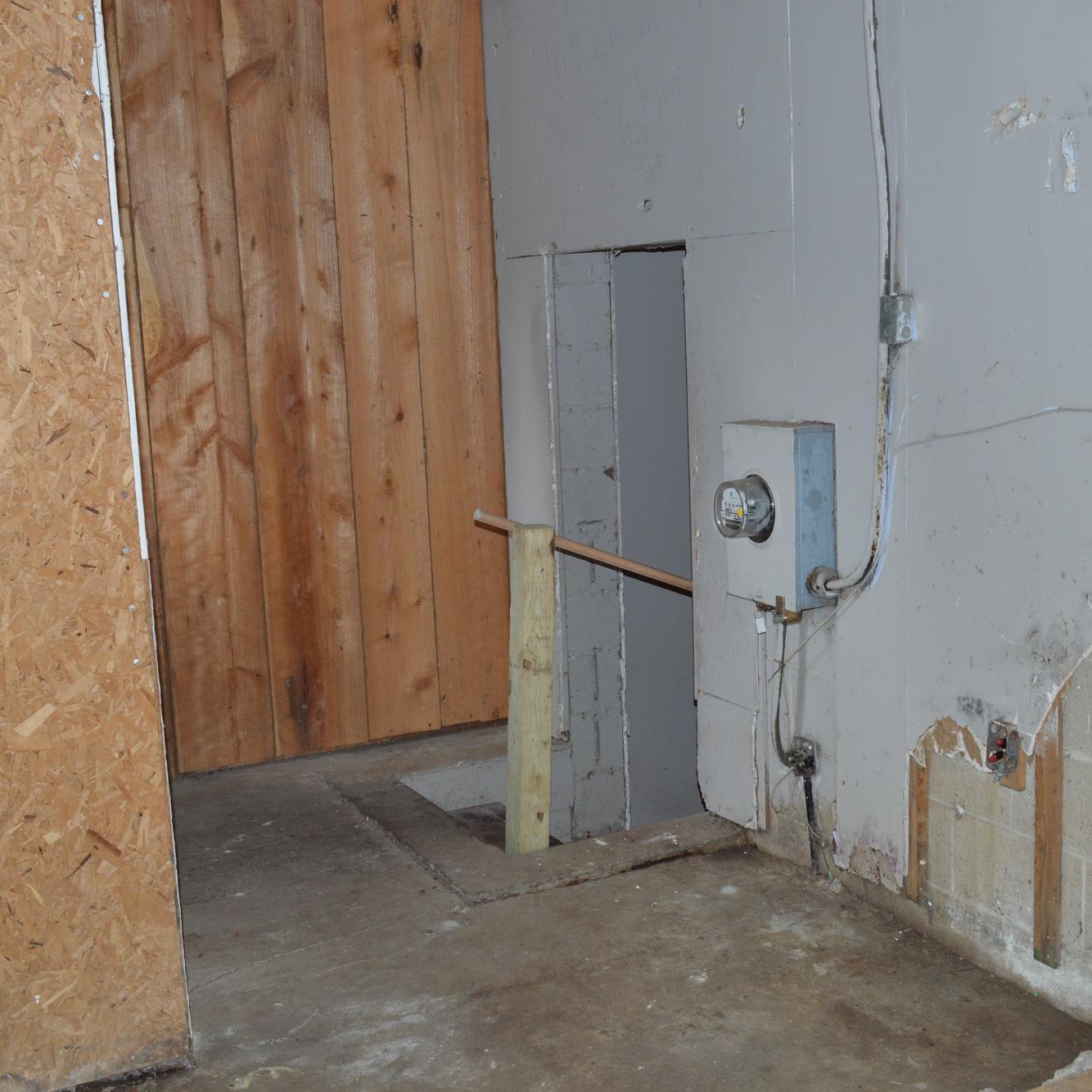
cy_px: 545
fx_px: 1535
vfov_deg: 39.2
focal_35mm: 43
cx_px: 583
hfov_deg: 39.1
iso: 400
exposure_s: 1/60
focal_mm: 22
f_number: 8
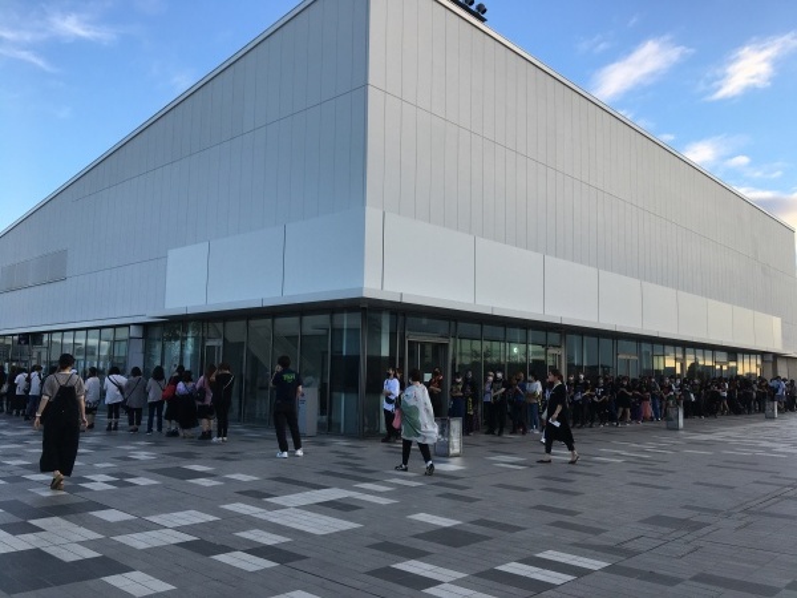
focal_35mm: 29
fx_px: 668
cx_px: 398
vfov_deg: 48.2
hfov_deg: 61.7
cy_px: 299
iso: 25
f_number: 2.2
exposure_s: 1/359
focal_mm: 4.15
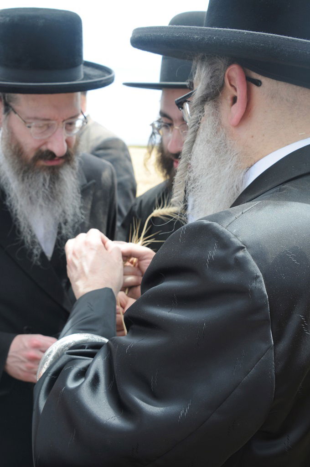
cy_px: 234
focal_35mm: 42
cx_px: 155
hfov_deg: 31.8
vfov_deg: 46.5
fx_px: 544
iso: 250
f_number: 7.1
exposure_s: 1/200
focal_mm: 28
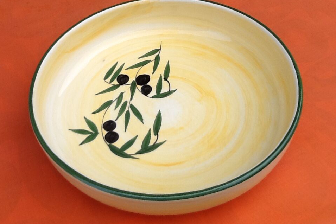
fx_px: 429
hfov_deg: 42.7
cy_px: 101
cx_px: 168
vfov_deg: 29.2
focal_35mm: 46
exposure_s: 1/126
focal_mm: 2.03
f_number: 2.4
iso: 40
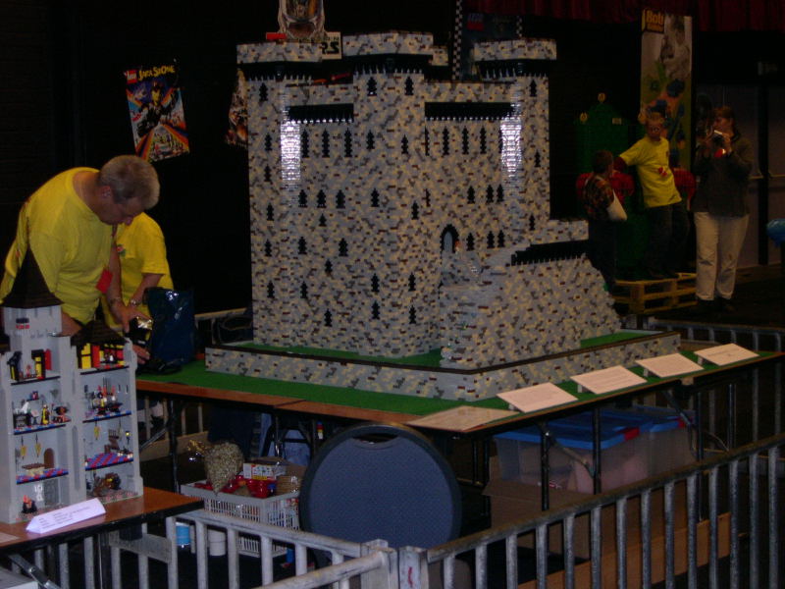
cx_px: 392
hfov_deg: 29.0
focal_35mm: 67
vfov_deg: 21.9
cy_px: 294
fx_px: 1519
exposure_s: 1/60
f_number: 3.7
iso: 400
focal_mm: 14.2
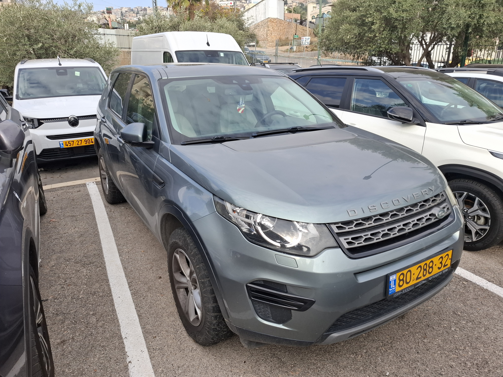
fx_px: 334
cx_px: 252
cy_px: 188
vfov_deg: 58.9
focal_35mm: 23
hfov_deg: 73.9
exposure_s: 1/930
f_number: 1.8
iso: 50
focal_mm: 5.54
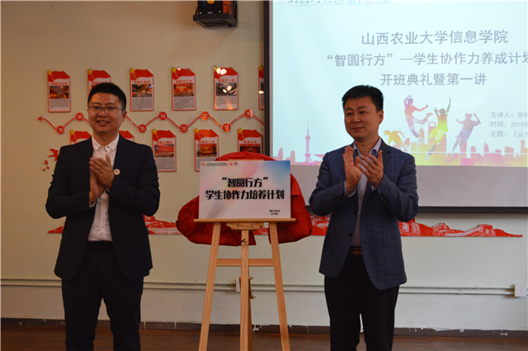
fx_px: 659
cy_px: 176
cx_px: 264
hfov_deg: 43.7
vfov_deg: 29.8
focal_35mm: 45
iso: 1000
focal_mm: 30
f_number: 4.5
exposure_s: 1/60
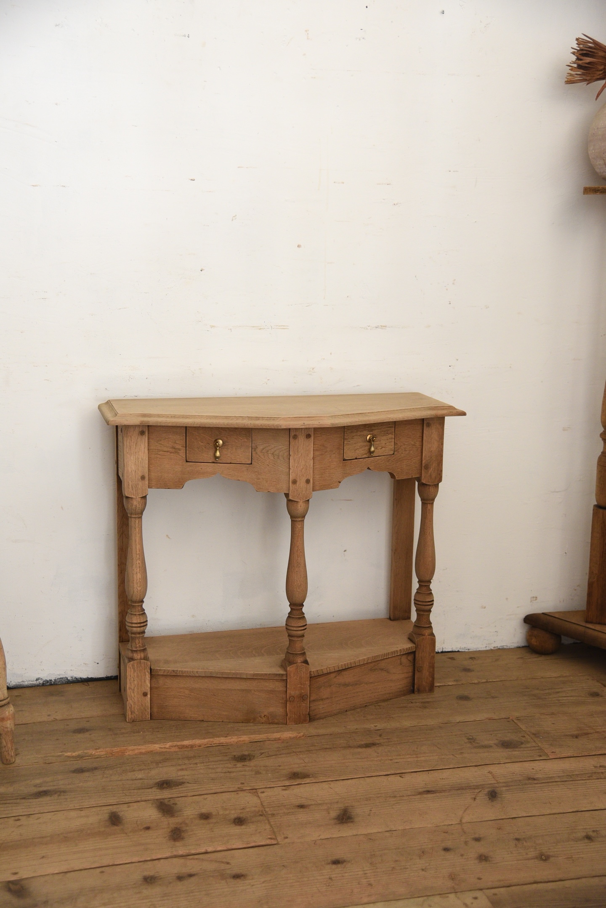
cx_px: 303
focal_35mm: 44
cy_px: 454
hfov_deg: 30.5
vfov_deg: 44.5
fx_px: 1110
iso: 1400
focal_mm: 44
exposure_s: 1/50
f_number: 4
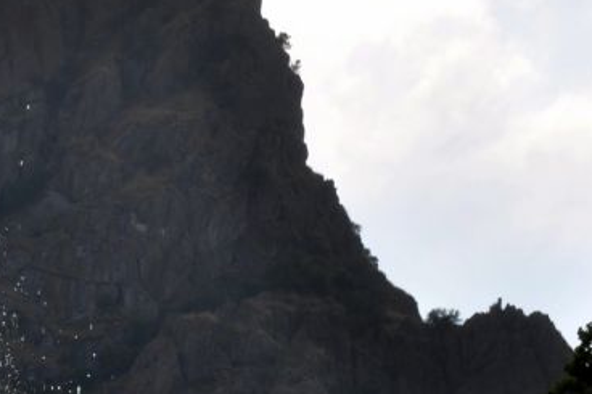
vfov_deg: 6.0
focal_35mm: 229
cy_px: 220
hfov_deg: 8.9
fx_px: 3770
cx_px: -146
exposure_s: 1/200
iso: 200
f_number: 20
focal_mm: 55
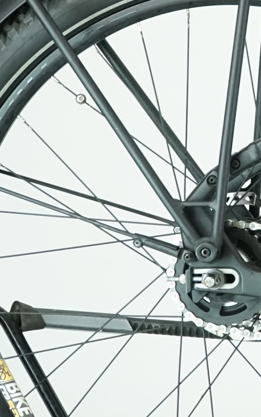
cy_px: 45
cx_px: 778
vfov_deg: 8.3
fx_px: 2869
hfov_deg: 5.0
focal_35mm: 252
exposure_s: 1/200
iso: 3200
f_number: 6.3
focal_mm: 57
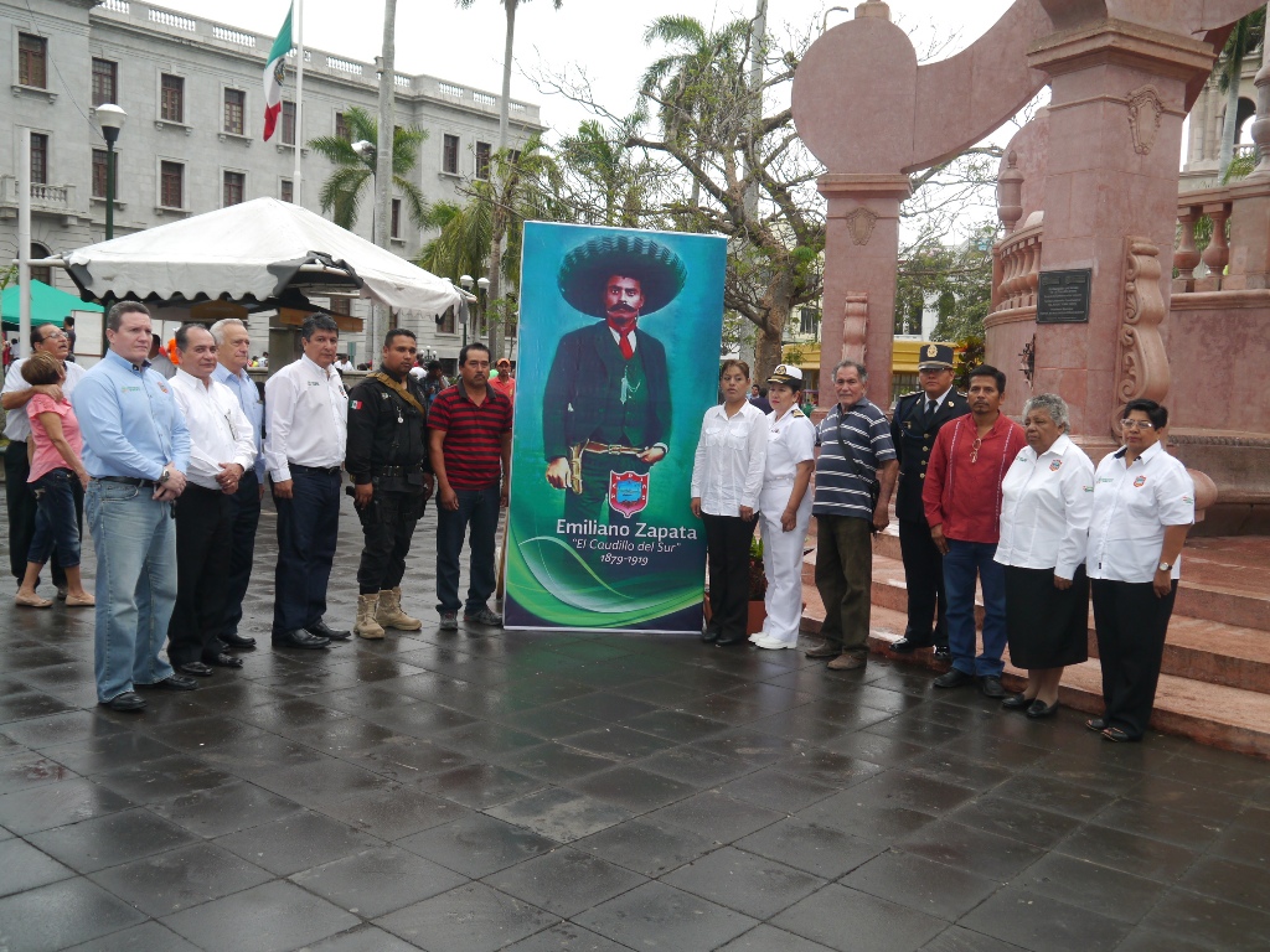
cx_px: 635
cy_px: 476
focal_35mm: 32
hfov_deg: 56.8
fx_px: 1174
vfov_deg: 44.2
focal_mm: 16
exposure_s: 1/100
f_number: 5
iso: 200
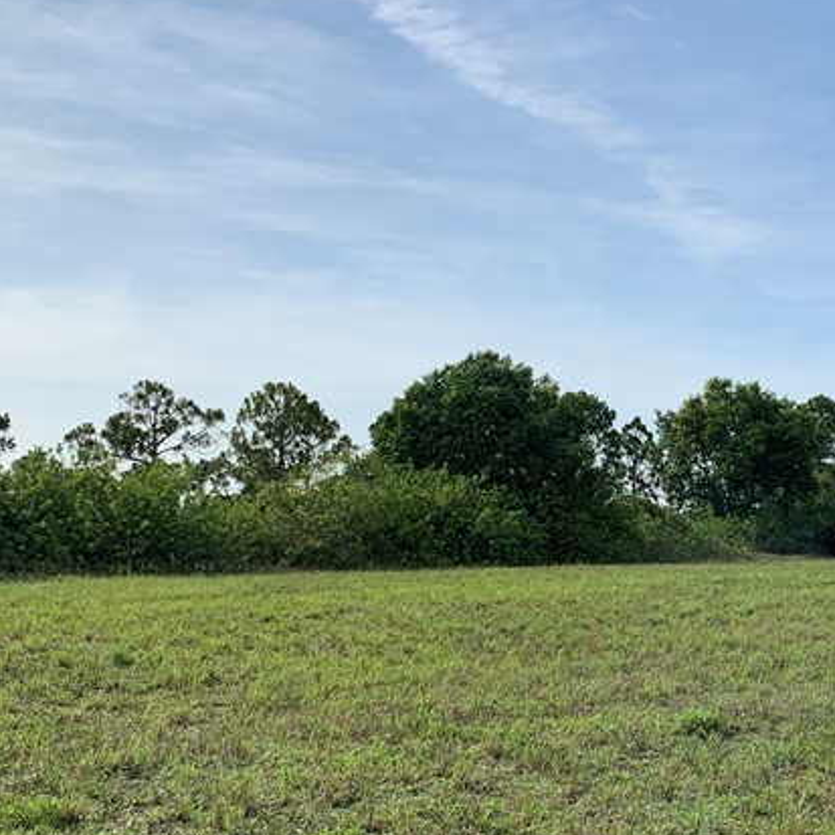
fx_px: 1556
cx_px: 708
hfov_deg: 29.1
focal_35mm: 57
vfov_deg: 29.8
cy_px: 570
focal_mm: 4.25
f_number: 1.8
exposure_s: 1/4464
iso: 25
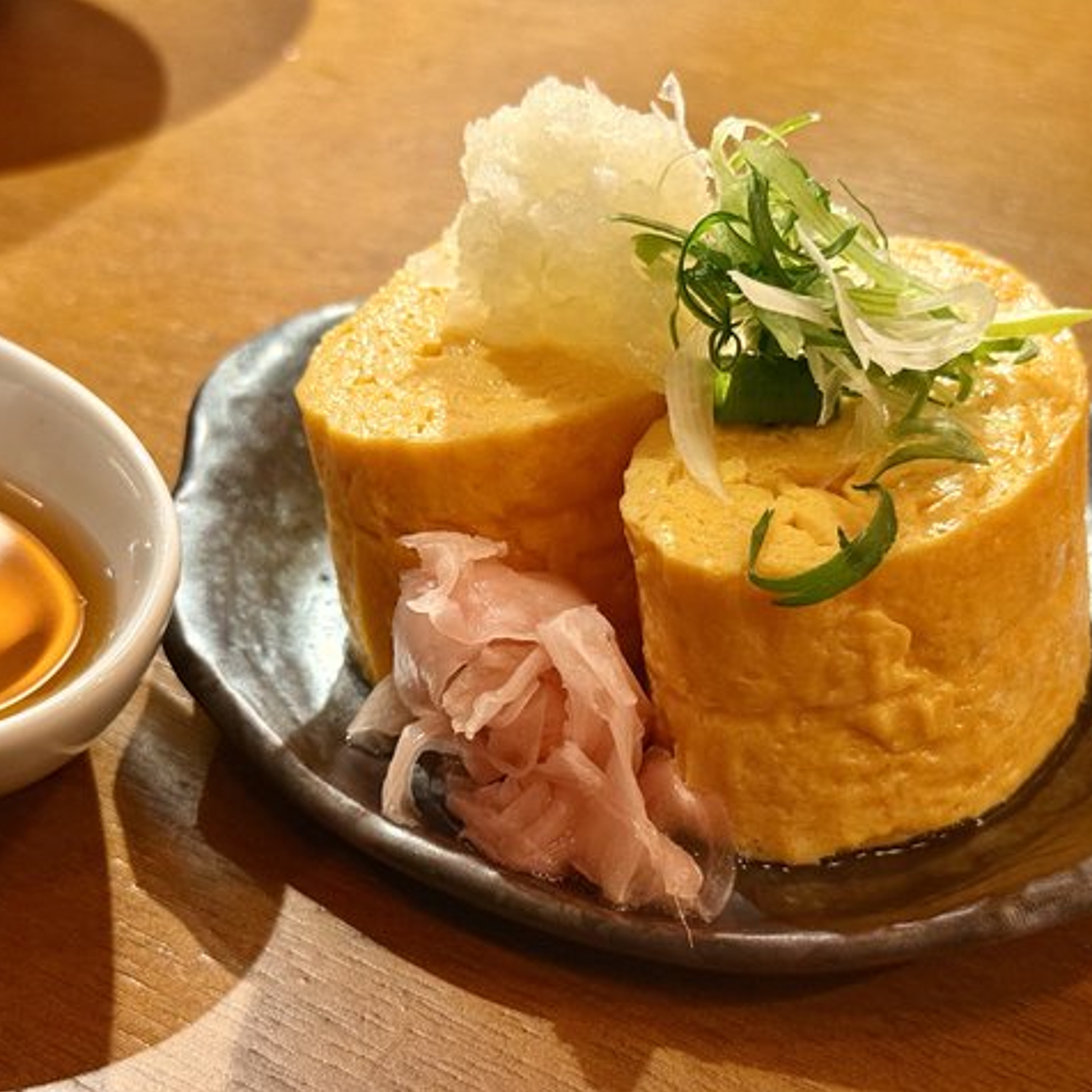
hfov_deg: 30.0
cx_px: 576
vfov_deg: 30.0
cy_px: 544
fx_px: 2034
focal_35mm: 57
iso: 320
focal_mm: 6.76
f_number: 1.78
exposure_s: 1/40
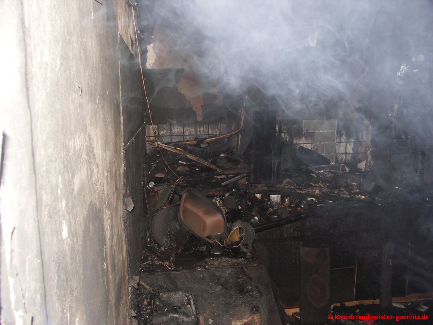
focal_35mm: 28
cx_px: 216
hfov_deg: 63.4
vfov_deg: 49.7
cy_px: 162
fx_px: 350
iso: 200
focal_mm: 7.4
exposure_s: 1/50
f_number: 2.8
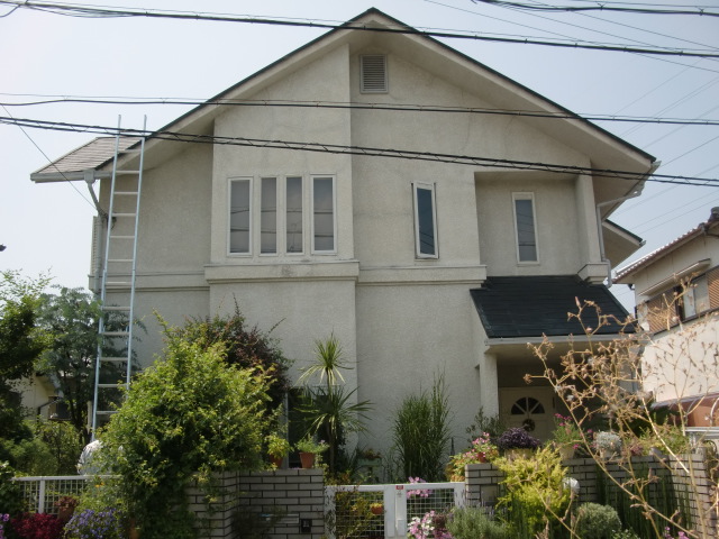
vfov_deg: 37.7
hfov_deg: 49.0
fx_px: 789
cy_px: 270
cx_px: 360
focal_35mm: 38
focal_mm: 6.66
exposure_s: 1/500
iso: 64
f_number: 3.9
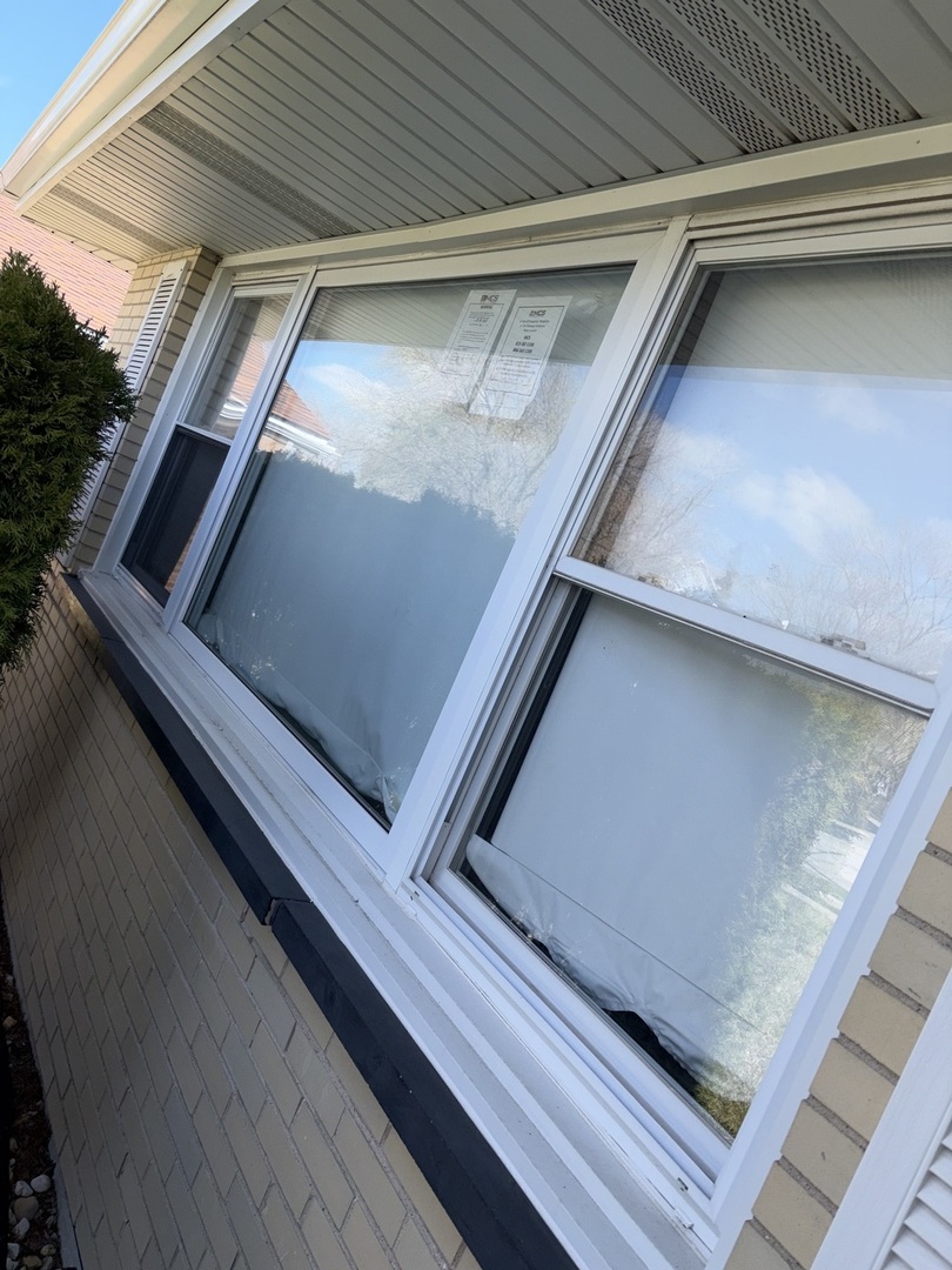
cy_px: 635
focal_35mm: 26
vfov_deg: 67.3
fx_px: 953
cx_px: 476
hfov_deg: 53.1
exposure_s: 1/1217
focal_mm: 5.96
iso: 32
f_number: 1.6
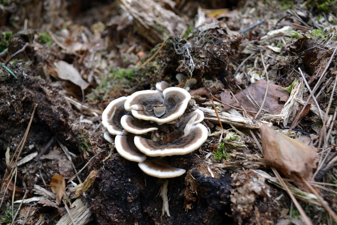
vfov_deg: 40.0
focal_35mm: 33
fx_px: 309
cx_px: 168
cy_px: 112
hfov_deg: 57.2
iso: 400
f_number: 6.3
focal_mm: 22
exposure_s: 1/60
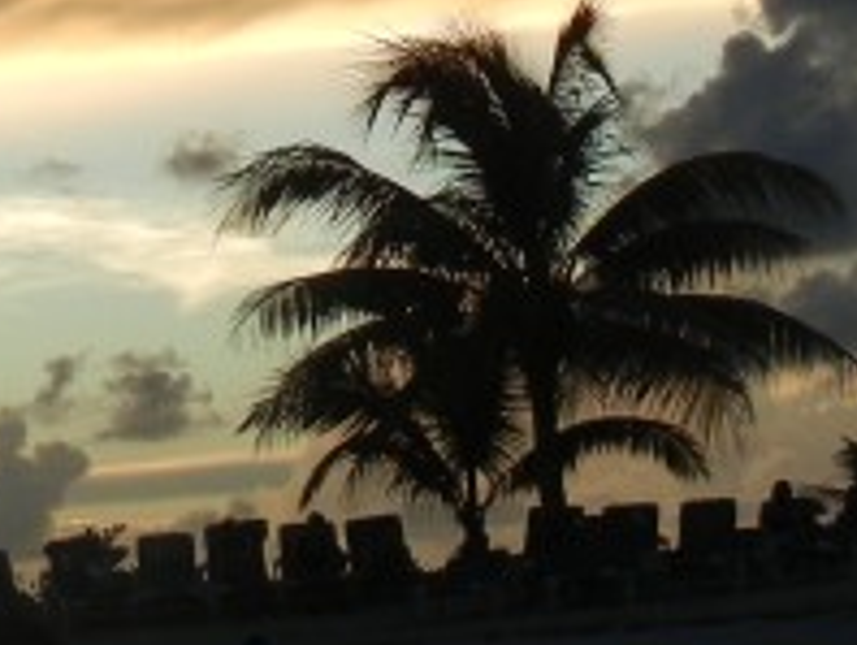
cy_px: 130
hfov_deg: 12.7
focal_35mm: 155
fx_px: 3842
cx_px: 346
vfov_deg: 9.6
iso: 160
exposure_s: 1/366
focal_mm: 5.4
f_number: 3.5
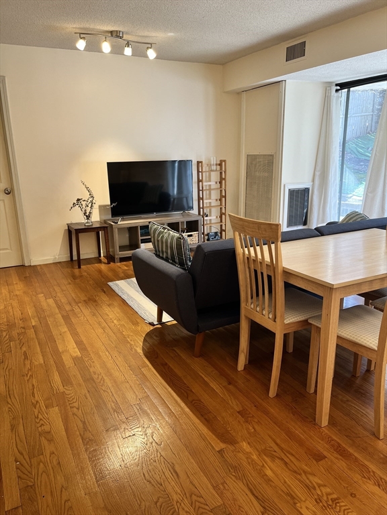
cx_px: 194
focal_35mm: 26
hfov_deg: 53.1
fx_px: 388
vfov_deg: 67.3
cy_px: 258
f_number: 1.6
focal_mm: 5.1
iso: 64
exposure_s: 1/60
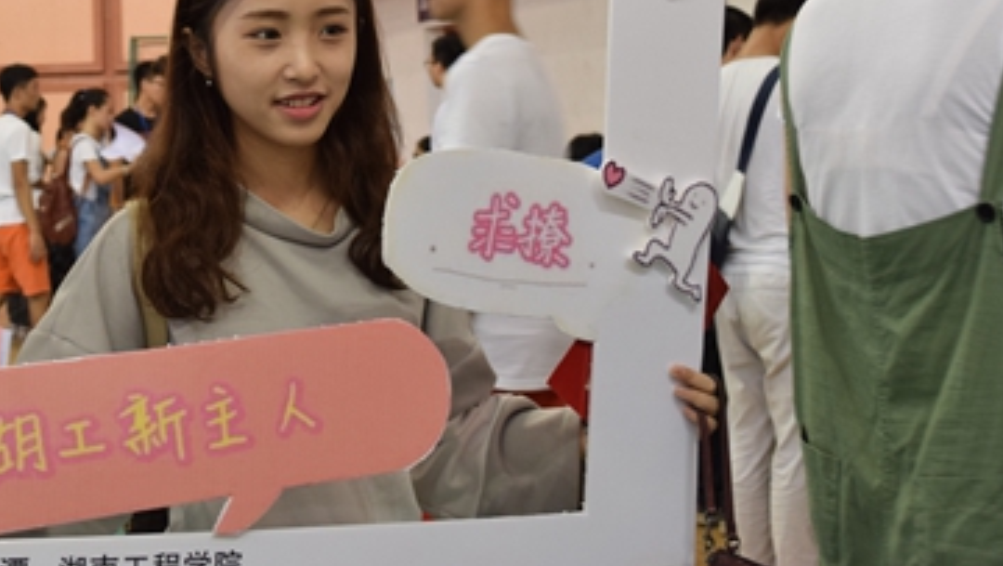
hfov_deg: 30.5
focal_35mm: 68
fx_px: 1810
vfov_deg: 17.4
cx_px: 267
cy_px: 22
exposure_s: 1/40
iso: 800
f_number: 5.6
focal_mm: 26
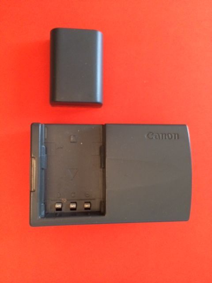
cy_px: 142
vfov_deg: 60.0
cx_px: 106
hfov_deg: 46.8
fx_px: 245
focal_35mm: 30
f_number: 2.2
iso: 320
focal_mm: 4.12
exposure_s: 1/15
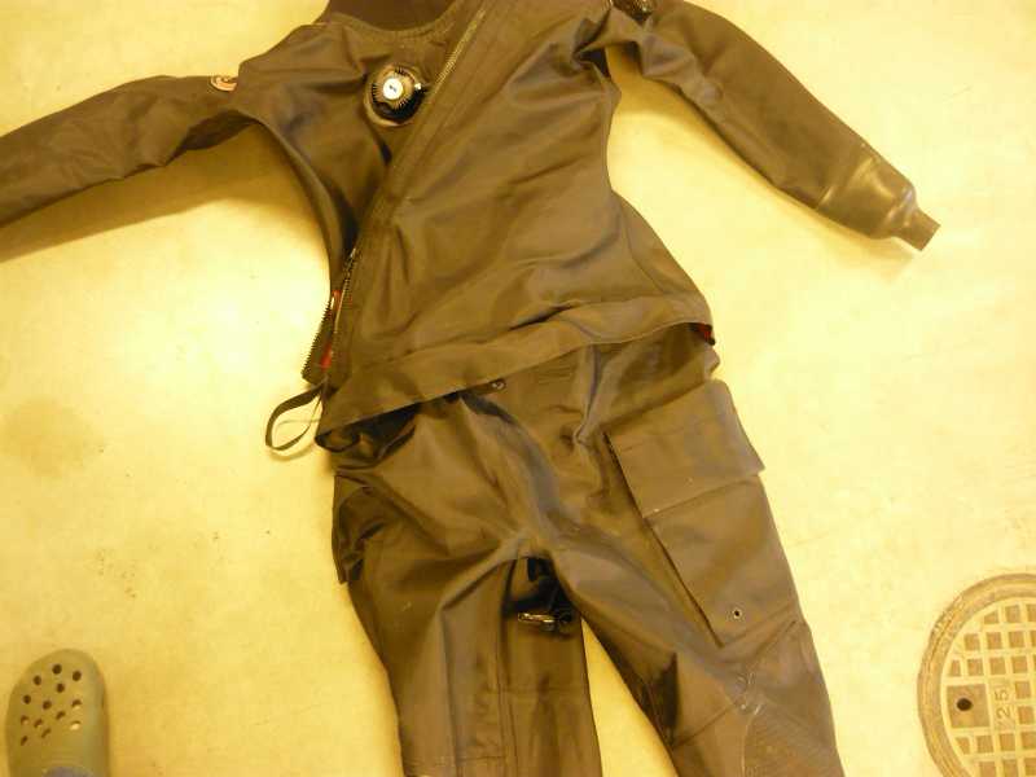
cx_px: 518
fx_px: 988
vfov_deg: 42.9
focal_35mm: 33
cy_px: 388
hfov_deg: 55.4
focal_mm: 5.5
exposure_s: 1/8
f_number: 2.8
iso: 400
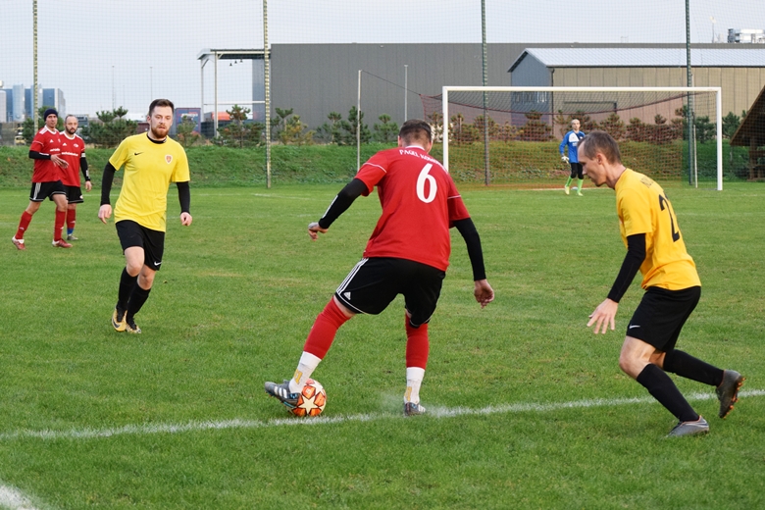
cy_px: 255
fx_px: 1976
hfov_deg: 21.9
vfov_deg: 14.7
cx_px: 382
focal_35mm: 93
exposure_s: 1/500
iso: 1250
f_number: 4
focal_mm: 62
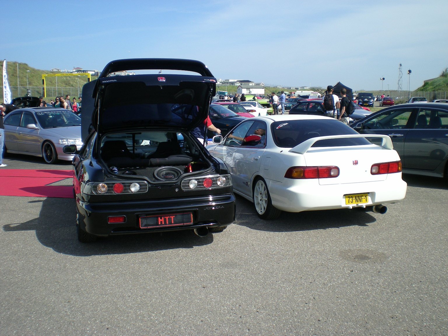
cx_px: 224
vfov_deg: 37.7
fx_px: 492
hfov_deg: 49.0
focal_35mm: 38
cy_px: 168
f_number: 4.6
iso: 50
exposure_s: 1/317
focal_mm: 6.3
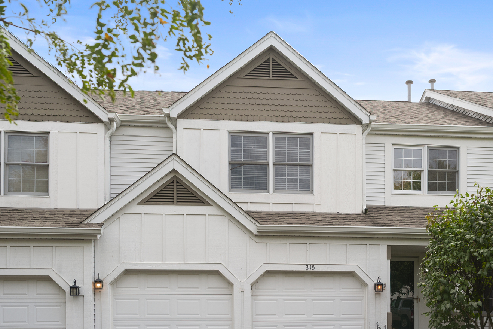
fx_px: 589
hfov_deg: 45.2
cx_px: 290
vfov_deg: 31.2
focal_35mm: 43
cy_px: 186
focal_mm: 35
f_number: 8
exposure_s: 1/400
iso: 320
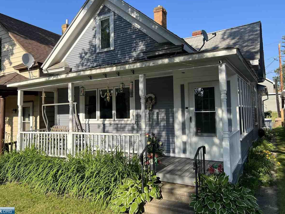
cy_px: 101
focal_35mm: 28
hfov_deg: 63.4
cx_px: 135
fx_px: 230
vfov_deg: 49.7
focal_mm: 5.7
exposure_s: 1/2208
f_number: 1.5
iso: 50
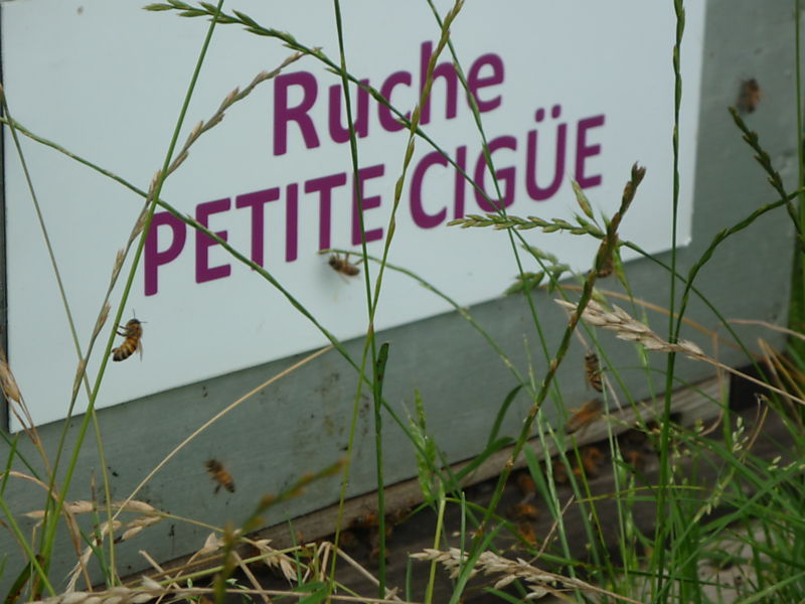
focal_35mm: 132
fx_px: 3070
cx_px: 402
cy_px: 302
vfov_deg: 11.2
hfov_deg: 14.9
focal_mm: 22
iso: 80
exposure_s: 1/250
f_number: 5.9
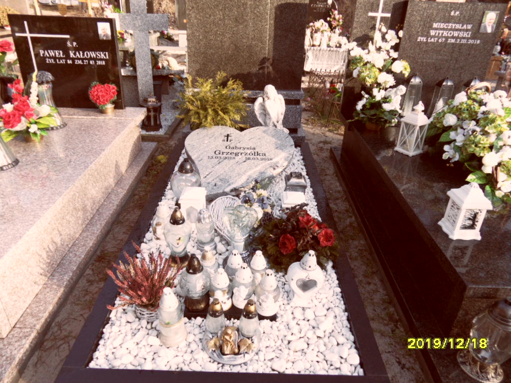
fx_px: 354
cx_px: 256
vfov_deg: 56.8
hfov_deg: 71.6
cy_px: 192
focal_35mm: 24
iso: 80
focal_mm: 3.9
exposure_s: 1/180
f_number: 3.2
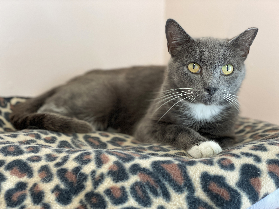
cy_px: 104
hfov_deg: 36.8
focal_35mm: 52
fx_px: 419
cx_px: 140
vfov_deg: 28.0
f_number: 2
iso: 125
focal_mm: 6
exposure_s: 1/66
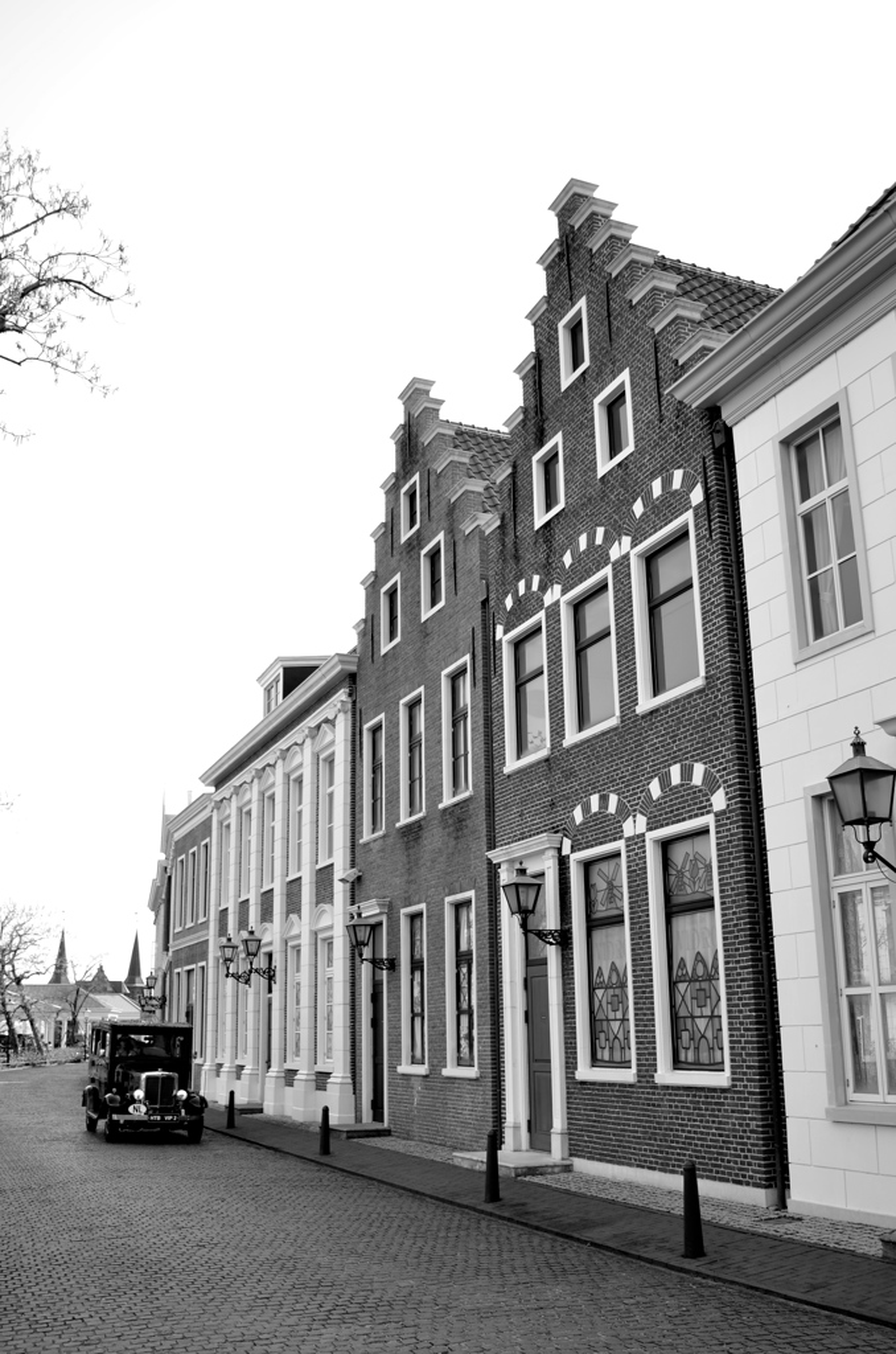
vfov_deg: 67.5
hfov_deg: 47.7
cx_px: 448
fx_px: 1013
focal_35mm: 27
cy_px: 677
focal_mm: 18
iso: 100
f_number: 3.5
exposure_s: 1/320
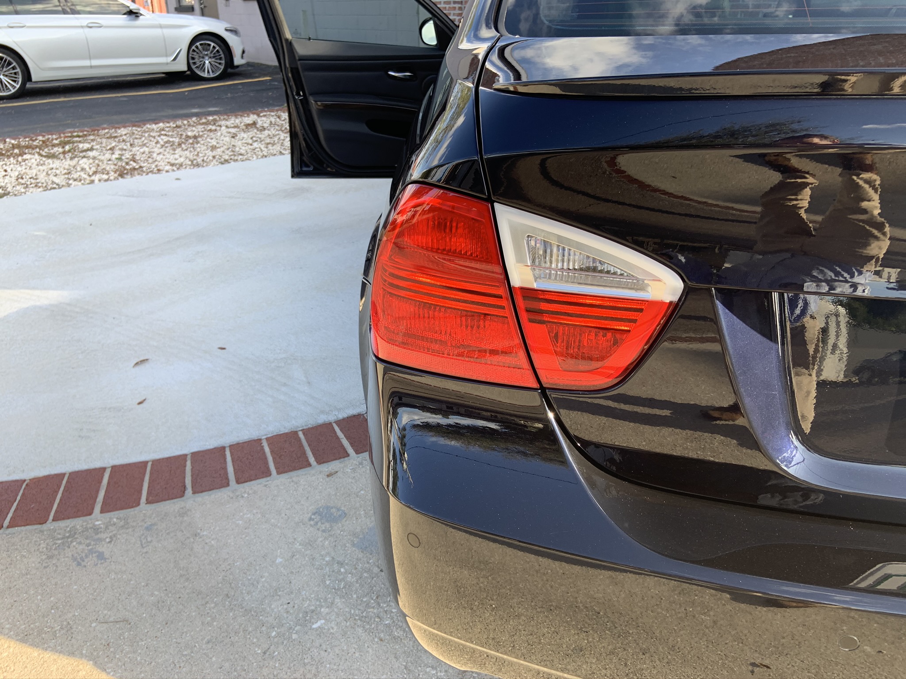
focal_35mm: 26
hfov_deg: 67.3
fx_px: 680
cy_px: 340
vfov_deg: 53.1
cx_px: 453
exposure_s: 1/280
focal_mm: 4.25
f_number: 1.8
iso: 25
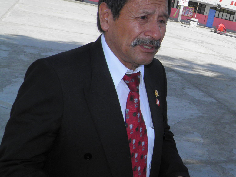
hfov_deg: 39.6
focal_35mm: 46
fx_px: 314
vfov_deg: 31.2
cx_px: 189
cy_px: 55
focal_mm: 4.9
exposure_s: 1/200
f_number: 5.7
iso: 50
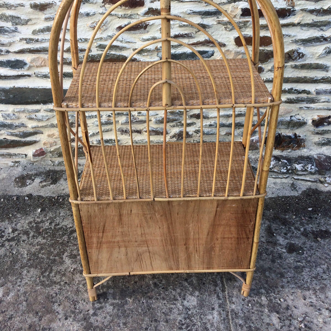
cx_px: 167
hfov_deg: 47.2
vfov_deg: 46.8
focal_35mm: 35
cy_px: 125
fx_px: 379
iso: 32
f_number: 2.2
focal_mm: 4.15
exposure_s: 1/376
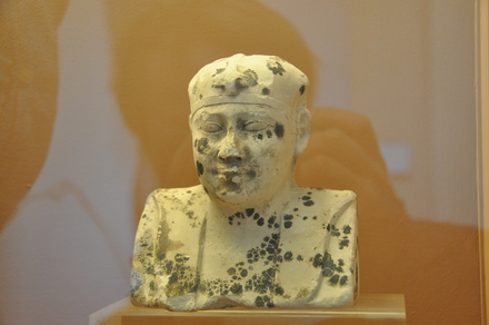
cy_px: 162
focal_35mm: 60
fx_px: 814
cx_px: 244
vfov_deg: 22.6
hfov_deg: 33.4
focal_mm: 40
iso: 800
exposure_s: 1/30
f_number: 4.5
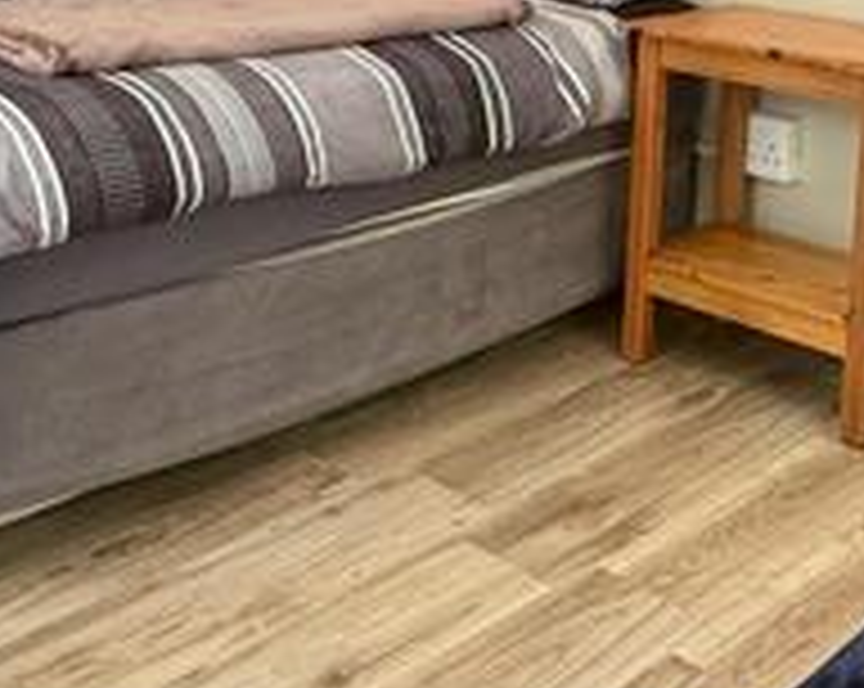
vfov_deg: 24.8
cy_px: -63
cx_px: 306
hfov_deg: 32.9
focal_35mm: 57
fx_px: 1455
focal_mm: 2.22
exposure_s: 1/70
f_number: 2.2
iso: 320
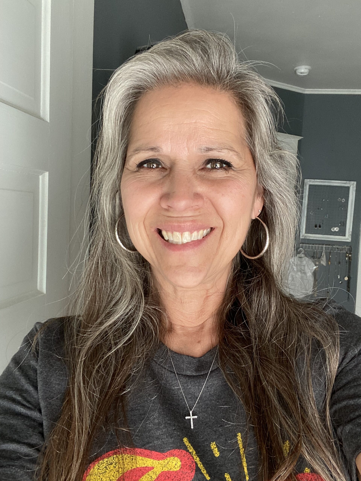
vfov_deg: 60.0
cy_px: 240
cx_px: 180
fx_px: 417
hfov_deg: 46.8
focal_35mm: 30
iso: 125
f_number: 2.2
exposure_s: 1/60
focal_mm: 2.71
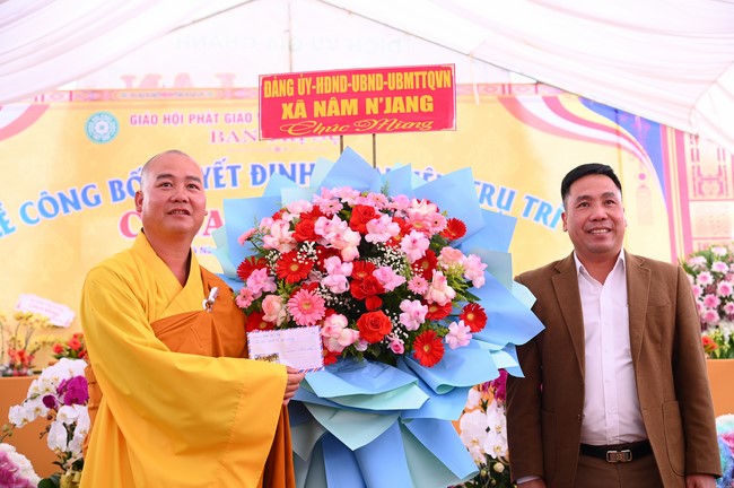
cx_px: 367
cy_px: 244
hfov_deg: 36.3
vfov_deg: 24.6
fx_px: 1120
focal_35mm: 55
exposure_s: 1/200
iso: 800
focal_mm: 55
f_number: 4.5
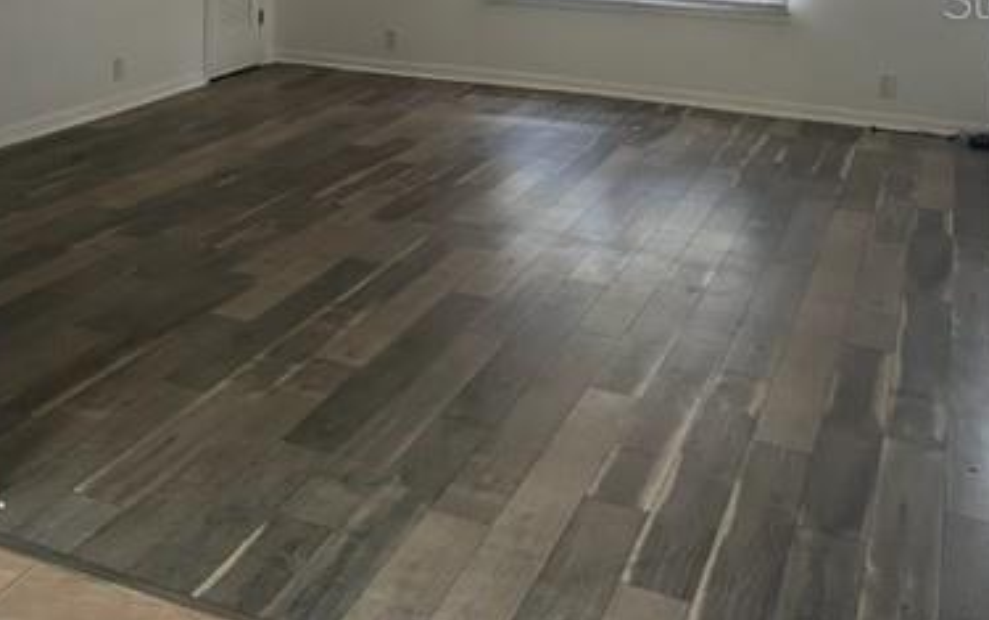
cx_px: 348
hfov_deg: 42.2
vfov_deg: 26.0
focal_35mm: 47
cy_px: -3
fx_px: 1268
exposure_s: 1/79
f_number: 1.6
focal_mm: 5.1
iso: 125
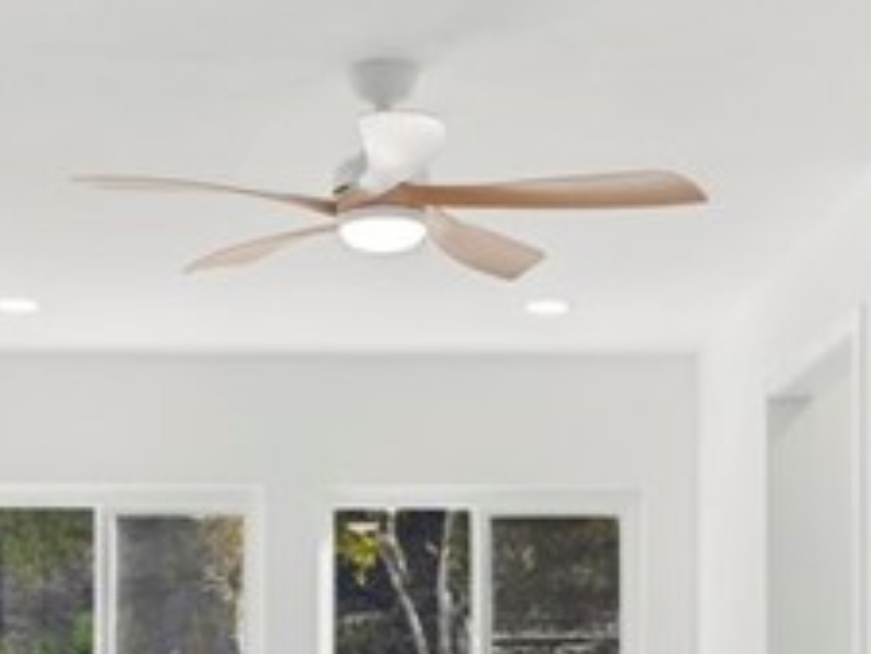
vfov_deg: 20.0
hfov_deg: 27.2
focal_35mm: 70
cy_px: 741
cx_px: 166
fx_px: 1762
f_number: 9
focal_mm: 16
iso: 125
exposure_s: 1/1.67
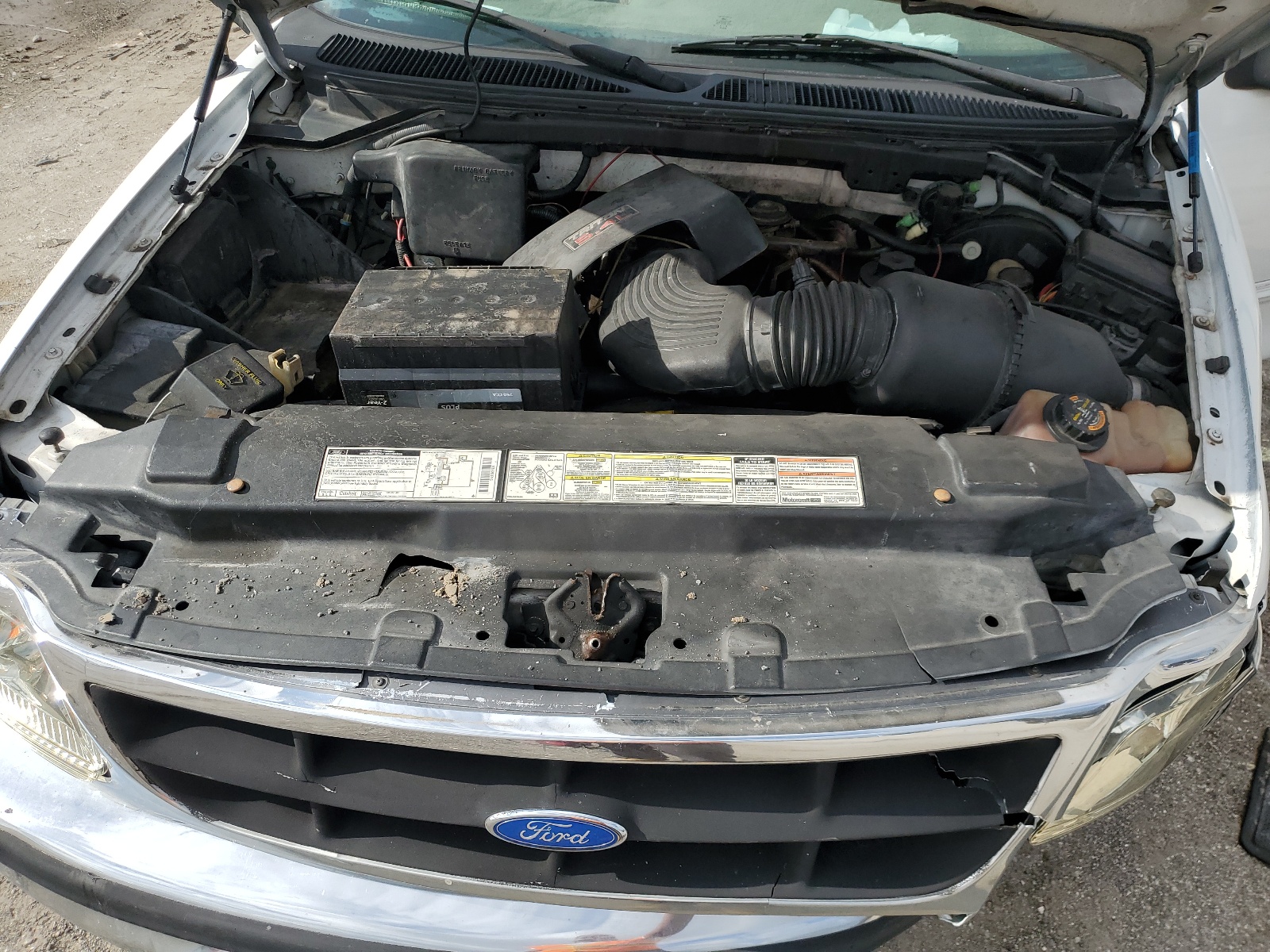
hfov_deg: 67.3
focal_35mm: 26
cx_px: 635
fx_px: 954
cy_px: 476
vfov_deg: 53.1
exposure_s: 1/3333
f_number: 1.5
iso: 50
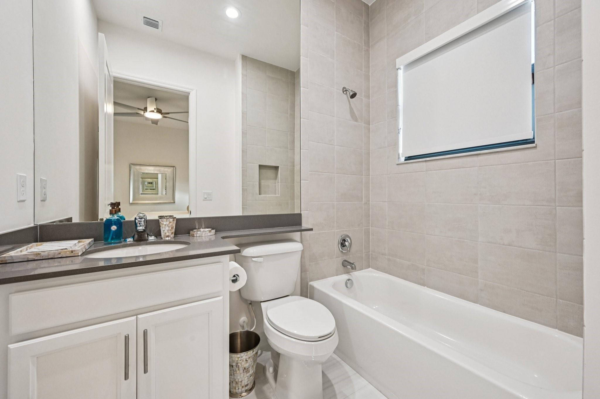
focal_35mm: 14
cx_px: 300
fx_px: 233
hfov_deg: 104.3
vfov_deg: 81.1
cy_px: 200
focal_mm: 14
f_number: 8
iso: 800
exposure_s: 1/50
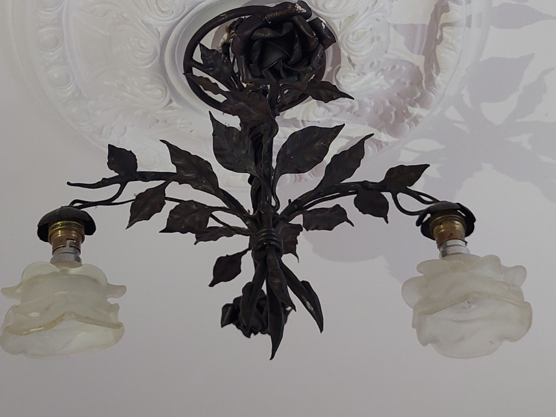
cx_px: 233
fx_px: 530
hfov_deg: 55.1
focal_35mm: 33
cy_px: 134
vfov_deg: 42.3
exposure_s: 1/50
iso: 400
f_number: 1.8
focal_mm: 5.23
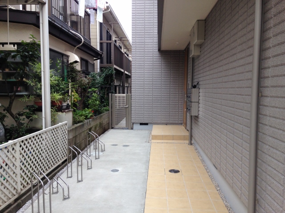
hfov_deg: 55.4
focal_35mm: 33
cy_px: 106
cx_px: 142
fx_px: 272
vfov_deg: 42.9
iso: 50
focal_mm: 4.12
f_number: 2.4
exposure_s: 1/120
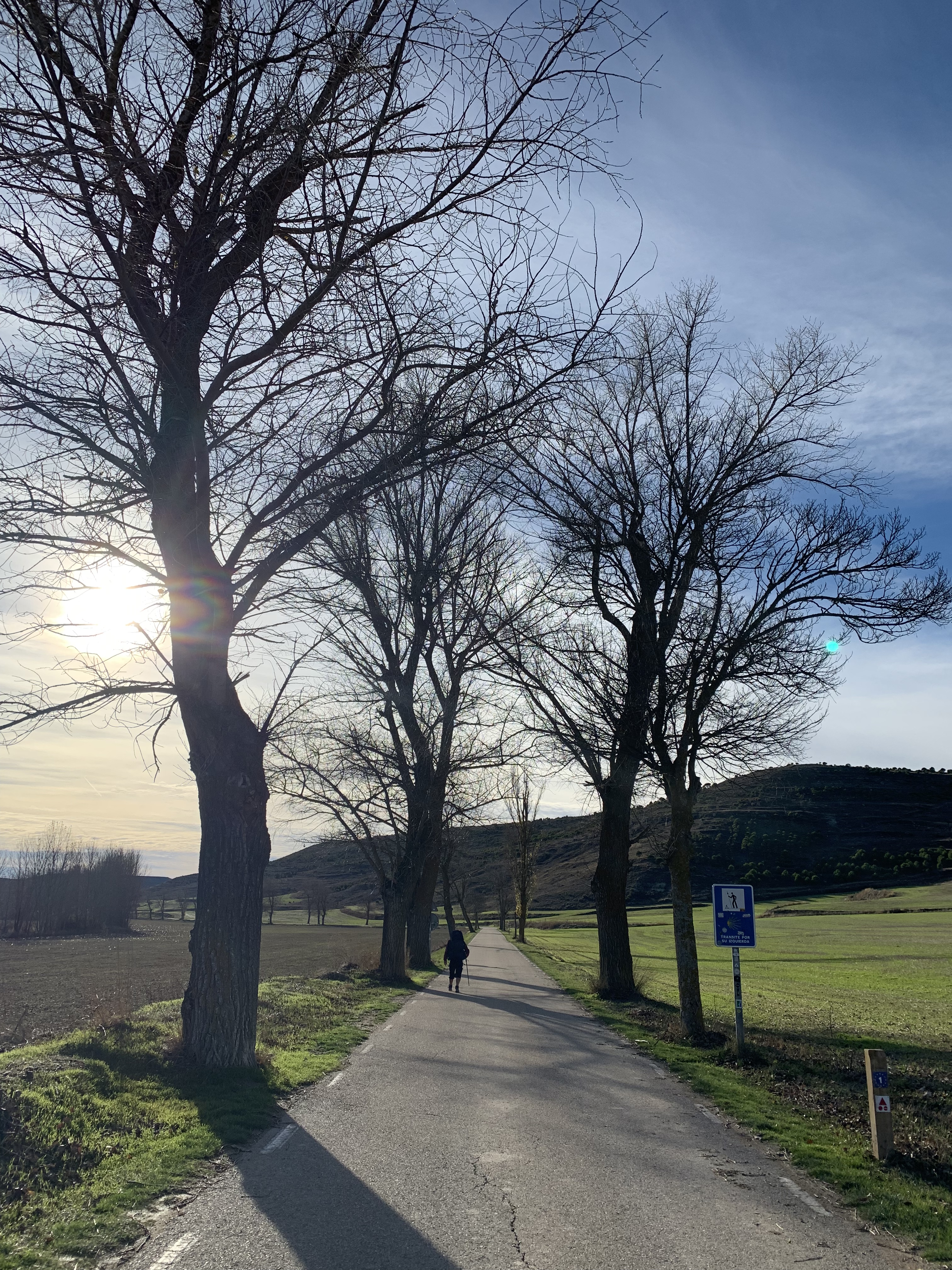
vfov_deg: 67.3
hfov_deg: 53.1
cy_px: 635
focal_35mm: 26
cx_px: 476
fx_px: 953
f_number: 1.8
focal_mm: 4.25
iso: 25
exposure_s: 1/3401
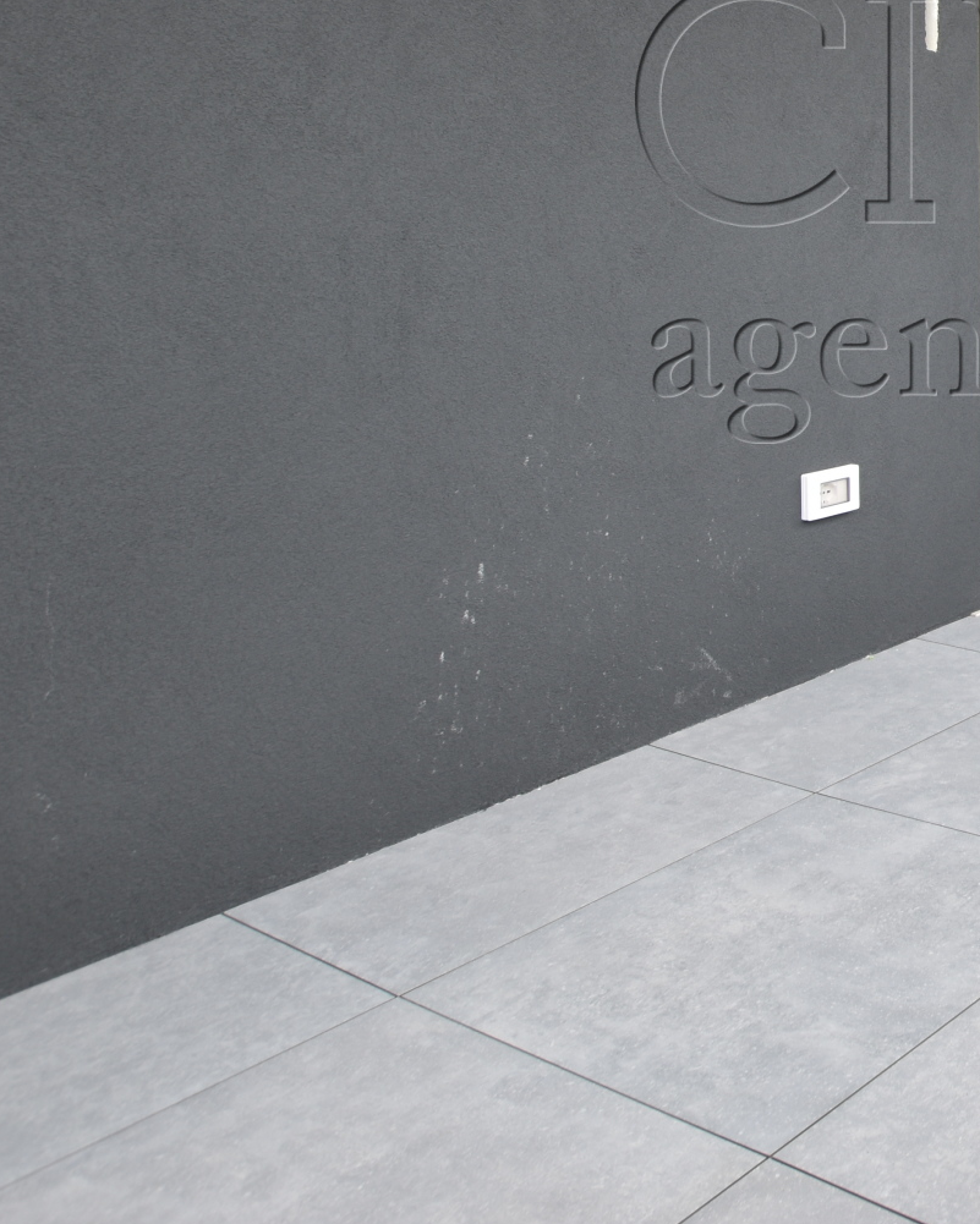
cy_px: 191
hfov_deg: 28.8
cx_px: 1418
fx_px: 1305
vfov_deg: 46.7
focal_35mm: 36
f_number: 7.1
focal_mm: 10
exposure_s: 1/30
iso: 100
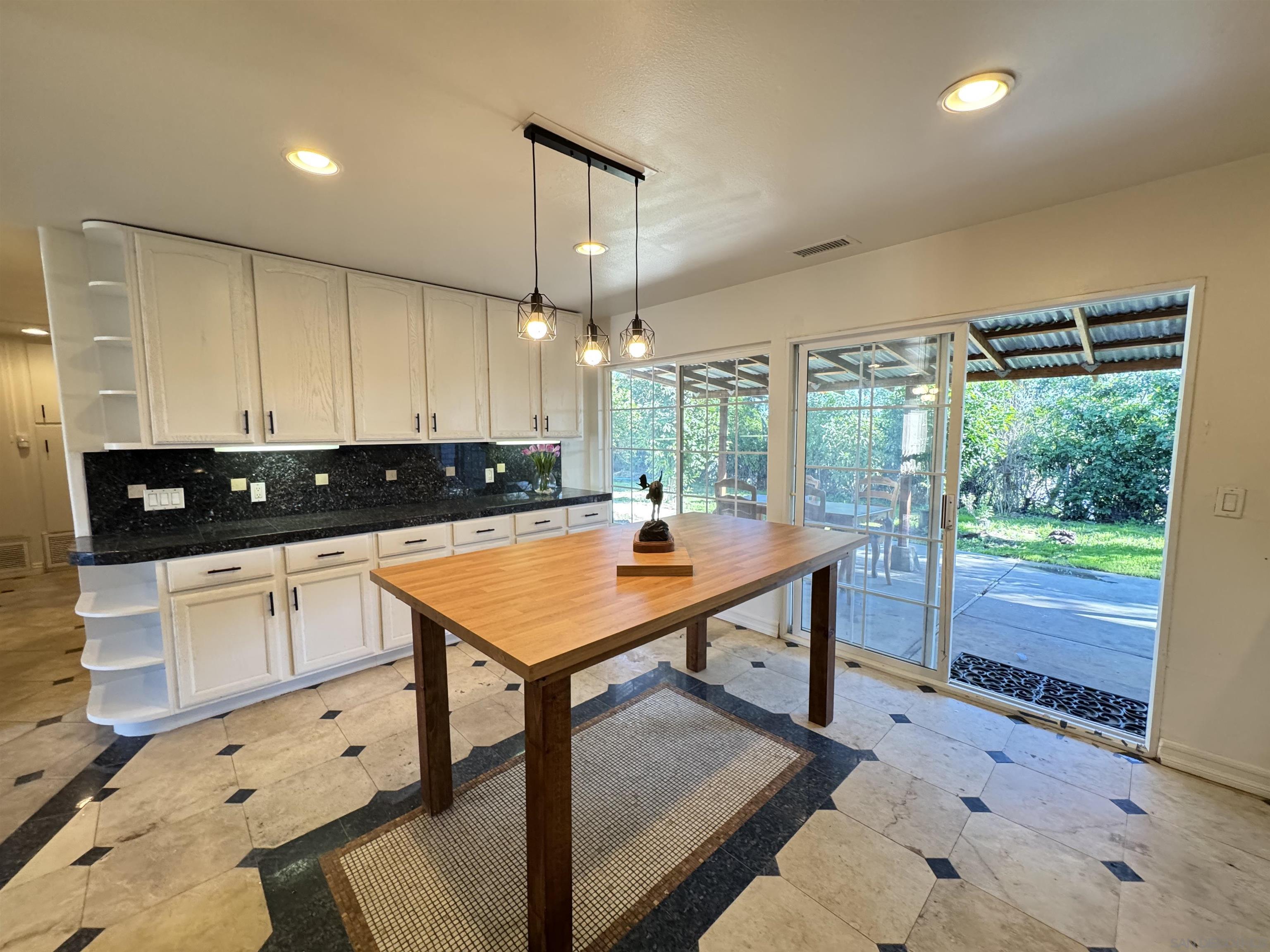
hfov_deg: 102.1
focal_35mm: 14
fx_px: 514
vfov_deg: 85.7
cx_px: 635
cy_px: 476
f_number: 2.2
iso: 320
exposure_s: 1/120
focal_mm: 2.22
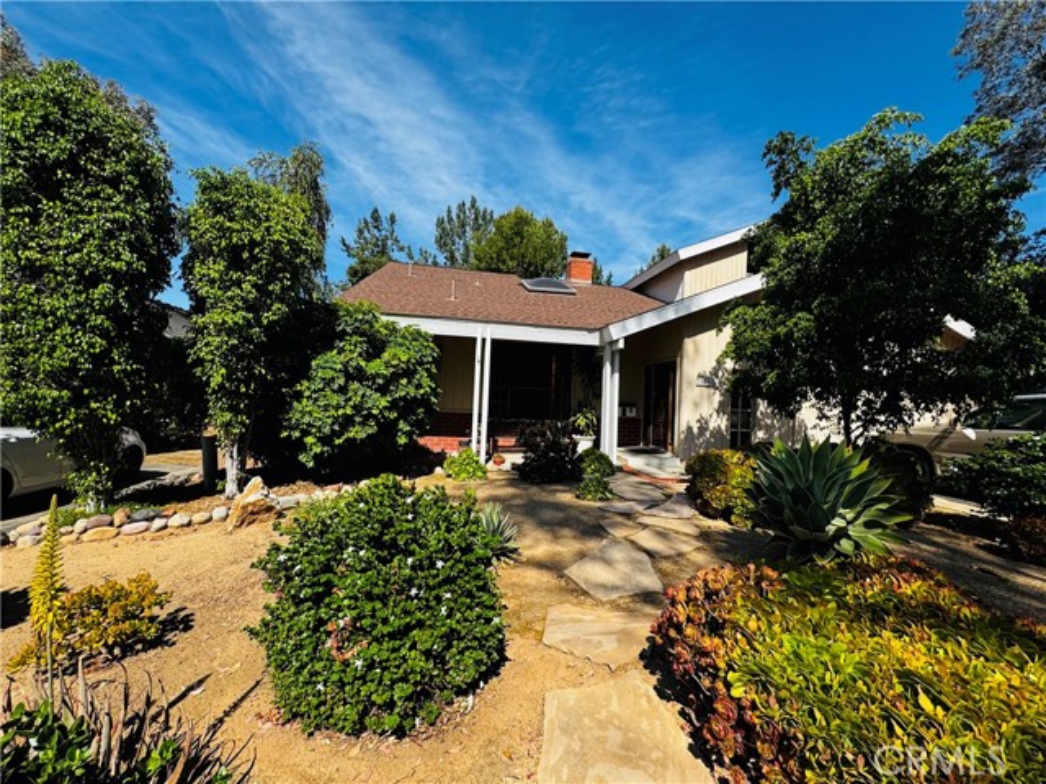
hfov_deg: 102.1
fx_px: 423
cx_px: 523
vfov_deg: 85.7
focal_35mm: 14
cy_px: 392
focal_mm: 2.22
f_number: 2.2
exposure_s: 1/1370
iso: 40
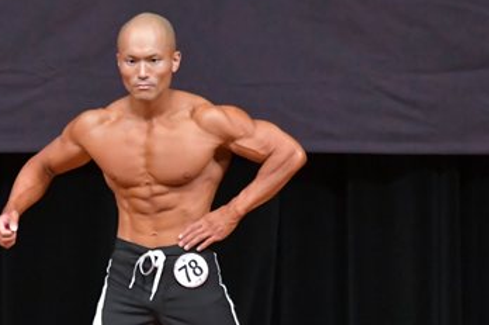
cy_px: 283
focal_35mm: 602
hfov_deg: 3.4
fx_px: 8166
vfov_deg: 2.3
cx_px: 117
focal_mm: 180
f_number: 5.6
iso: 5000
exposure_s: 1/400
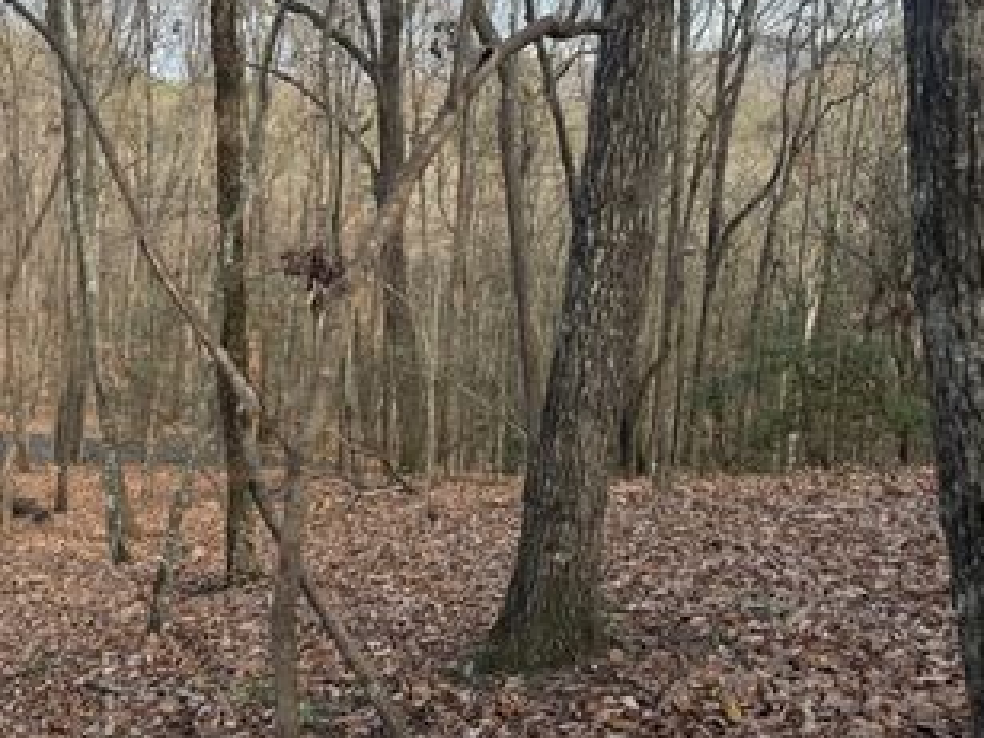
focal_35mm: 39
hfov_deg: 45.9
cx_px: 230
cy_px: 190
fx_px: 1109
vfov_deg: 36.0
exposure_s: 1/853
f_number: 1.78
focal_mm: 6.76
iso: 80
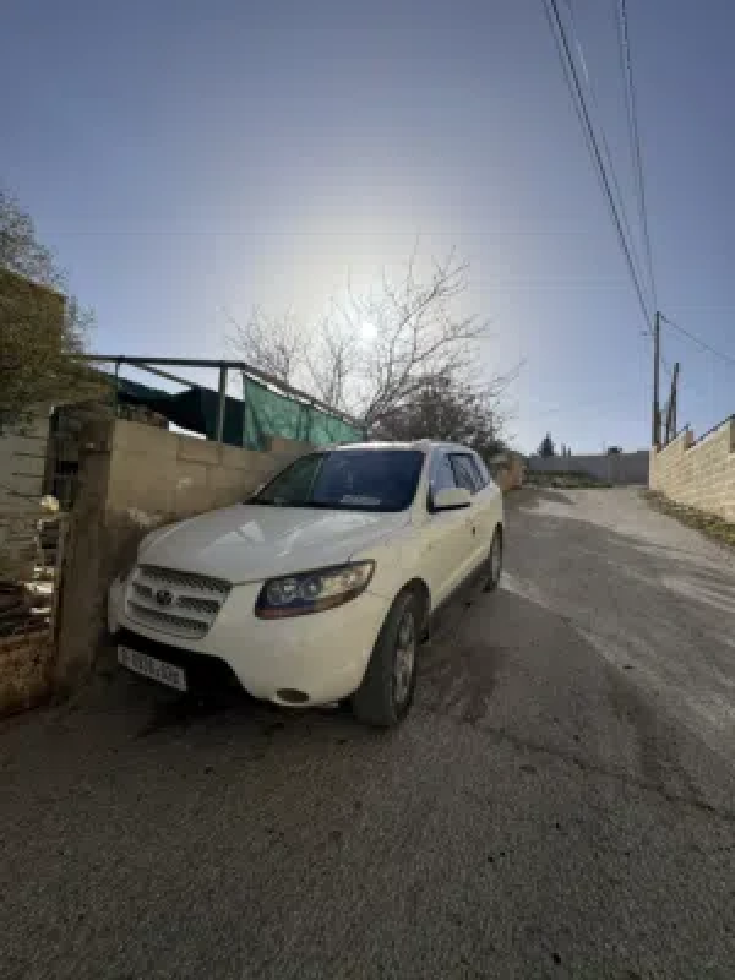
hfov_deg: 85.7
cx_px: 368
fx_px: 396
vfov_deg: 102.1
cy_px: 490
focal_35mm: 14
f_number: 2.2
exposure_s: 1/4630
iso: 32
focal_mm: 2.22
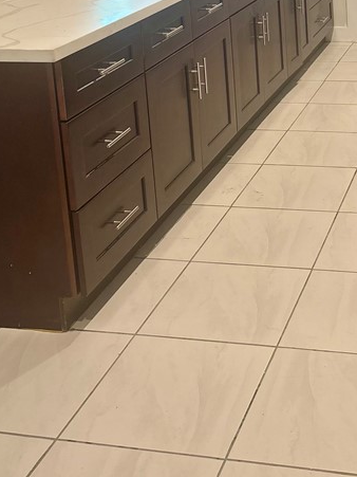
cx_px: 324
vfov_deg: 30.3
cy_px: -5
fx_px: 812
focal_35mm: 59
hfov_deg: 24.1
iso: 125
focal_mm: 5.96
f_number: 1.6
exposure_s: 1/60
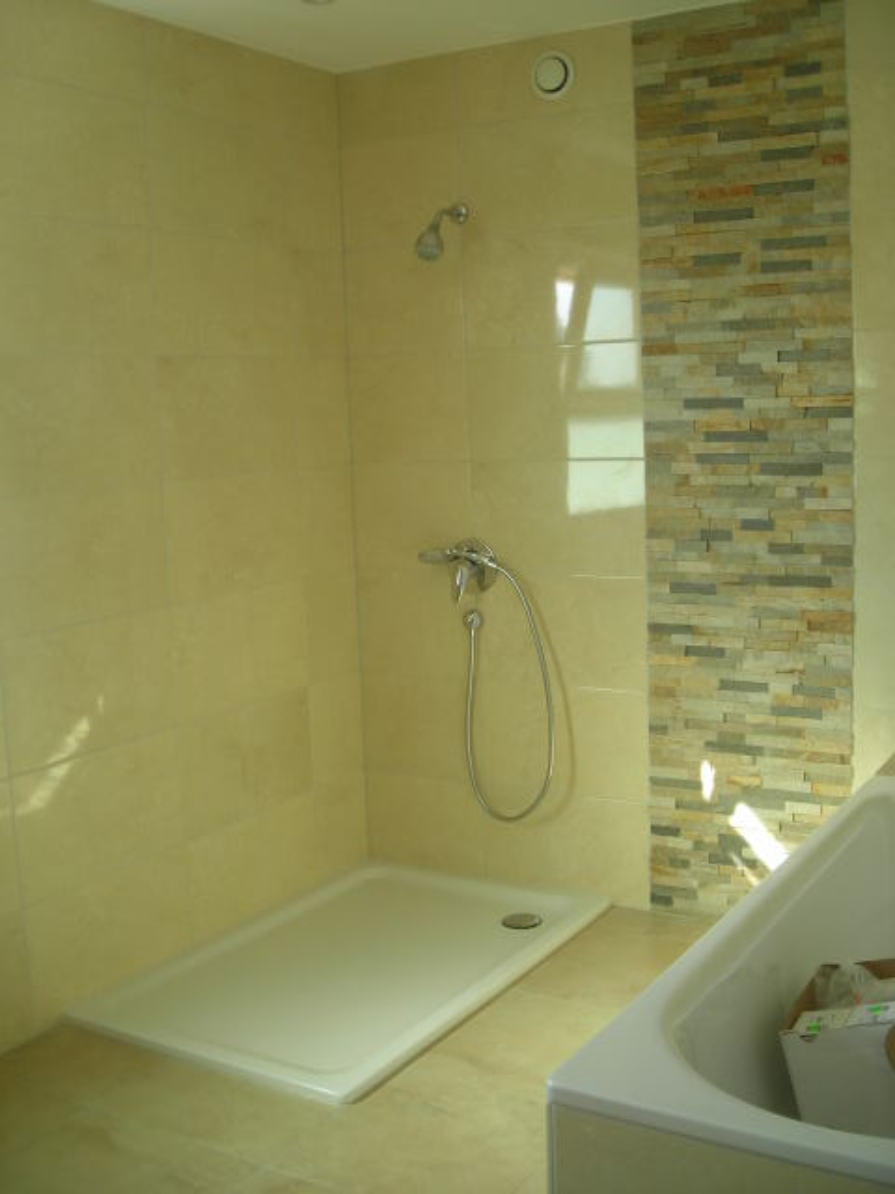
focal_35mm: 38
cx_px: 448
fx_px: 1310
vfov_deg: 49.0
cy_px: 597
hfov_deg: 37.7
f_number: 3.2
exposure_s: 1/44.6
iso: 50
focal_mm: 6.3
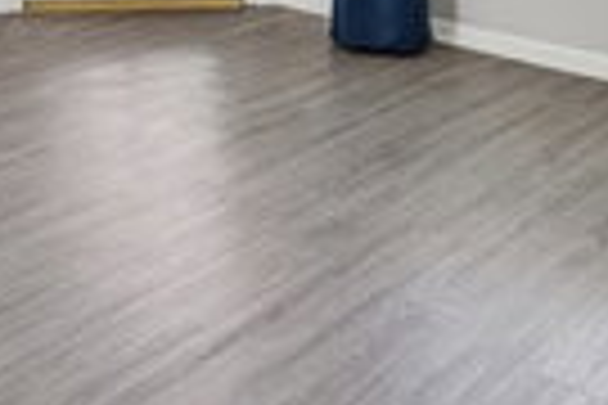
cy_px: -252
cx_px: 405
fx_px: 963
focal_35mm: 57
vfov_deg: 19.7
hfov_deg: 34.7
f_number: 8
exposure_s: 1/13
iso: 400
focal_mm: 16
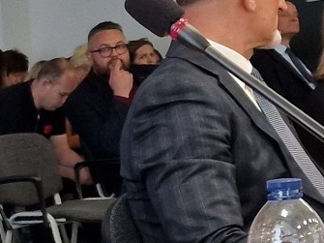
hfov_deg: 16.9
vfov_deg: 12.9
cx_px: -96
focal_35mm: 110
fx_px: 1029
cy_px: 330
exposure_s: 1/120
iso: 320
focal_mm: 6.4
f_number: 1.8
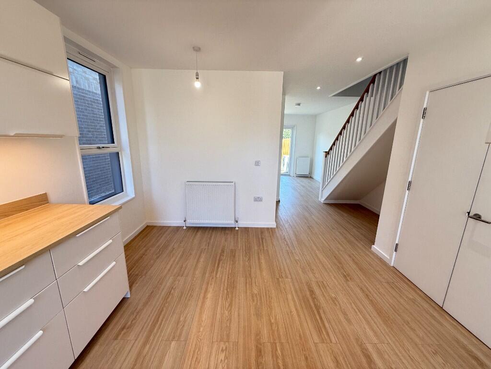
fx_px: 199
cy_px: 184
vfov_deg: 85.7
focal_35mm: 14
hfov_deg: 102.1
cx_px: 246
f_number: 2.2
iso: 80
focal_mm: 2.22
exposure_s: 1/100
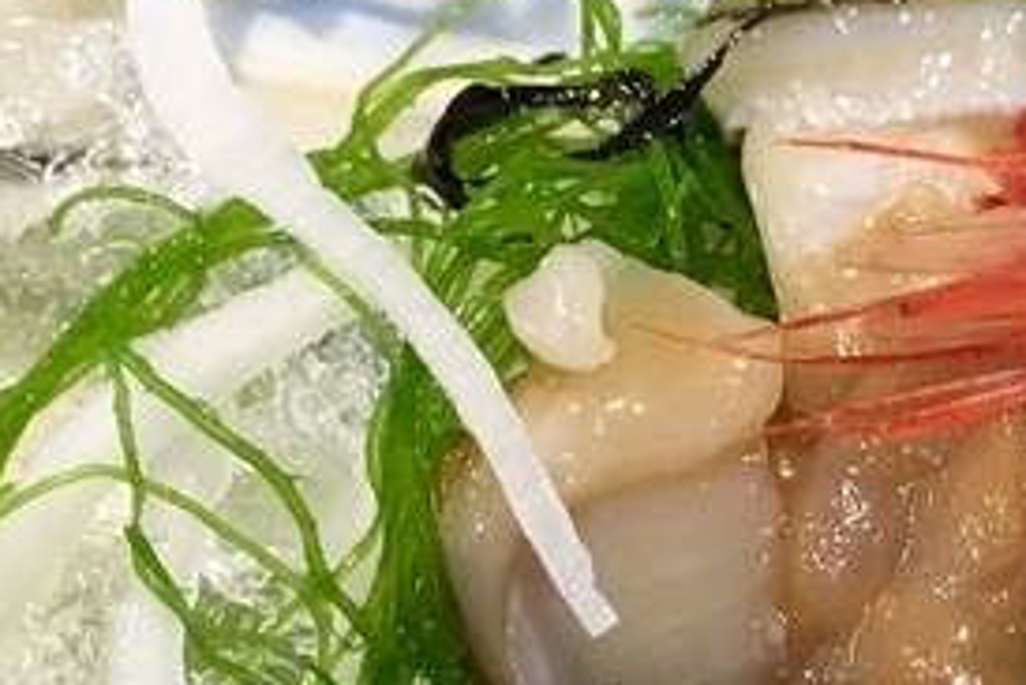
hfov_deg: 22.6
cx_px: 891
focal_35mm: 88
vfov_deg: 15.2
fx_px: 2509
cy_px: 707
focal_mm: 4.15
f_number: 2.2
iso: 250
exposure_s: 1/15
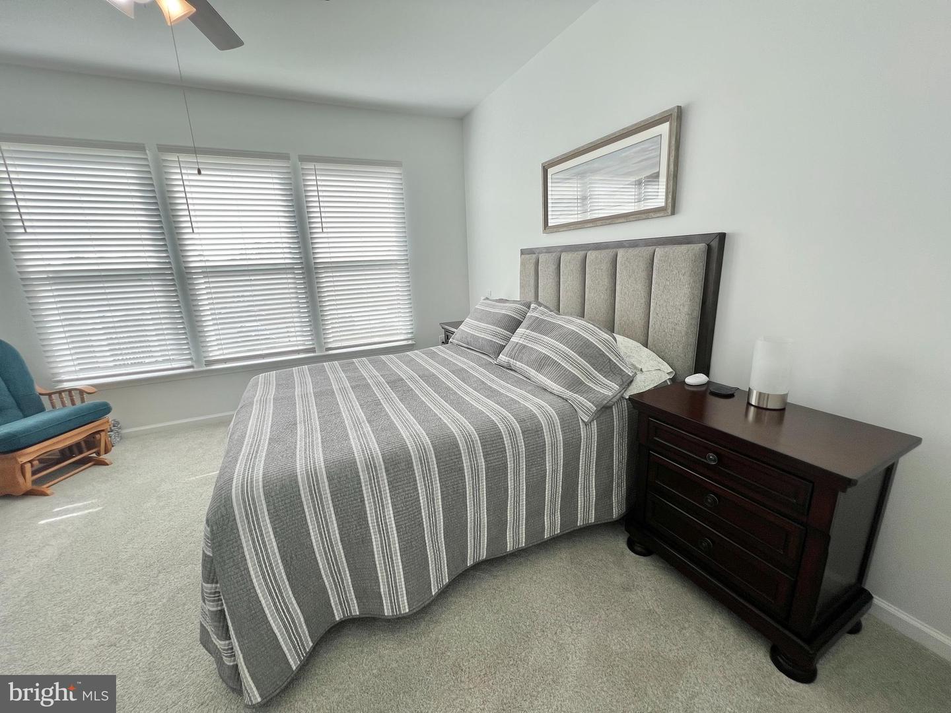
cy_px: 356
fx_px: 357
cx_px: 476
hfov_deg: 106.2
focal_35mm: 13
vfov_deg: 89.9
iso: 32
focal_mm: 1.57
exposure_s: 1/124
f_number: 1.8
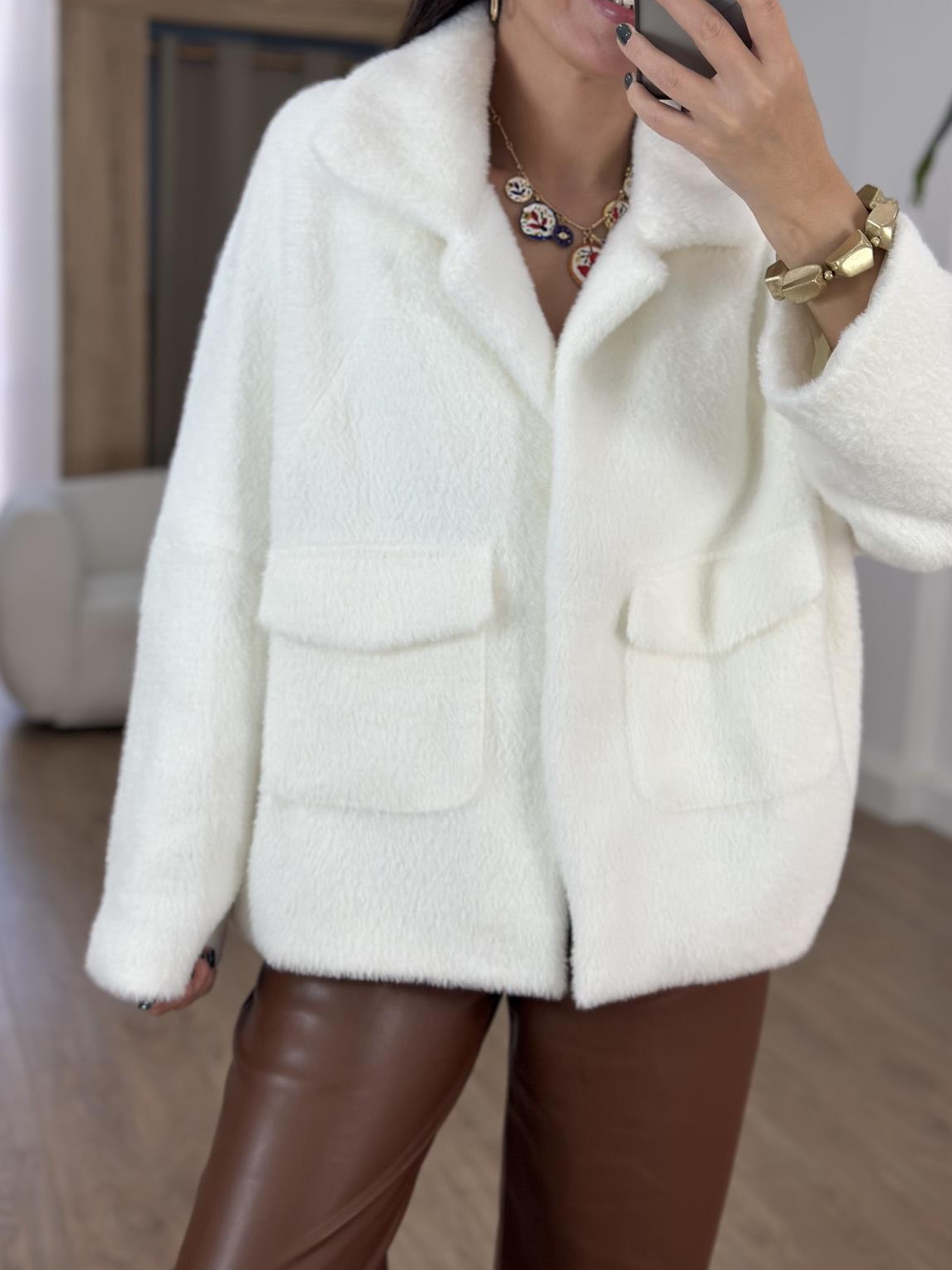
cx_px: 470
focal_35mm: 50
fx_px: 1833
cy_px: 641
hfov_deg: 29.1
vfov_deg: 38.2
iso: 80
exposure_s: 1/499
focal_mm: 6.86
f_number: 1.78
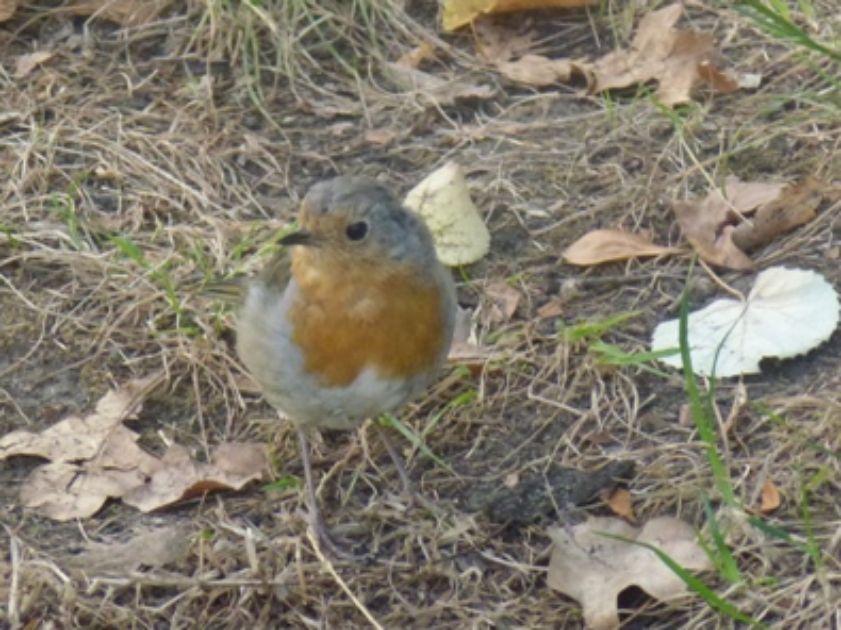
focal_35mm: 749
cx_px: 336
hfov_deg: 2.6
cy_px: 336
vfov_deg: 2.0
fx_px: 18192
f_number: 5.9
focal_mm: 68.8
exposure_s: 1/100
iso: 400
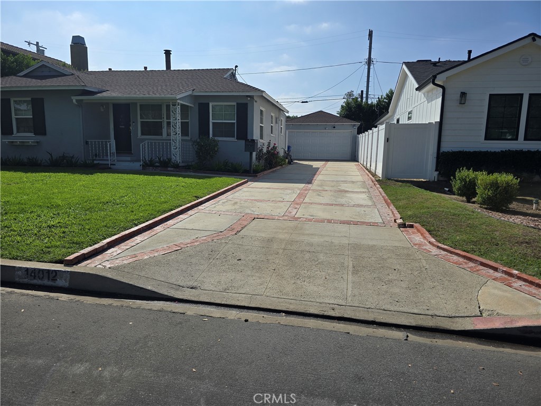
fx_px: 359
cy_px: 203
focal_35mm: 23
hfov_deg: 73.9
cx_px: 270
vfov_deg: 58.9
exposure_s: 1/1645
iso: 12
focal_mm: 6.3
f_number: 1.7
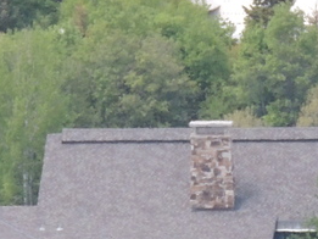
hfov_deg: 1.2
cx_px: 18
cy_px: 111
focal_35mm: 1718
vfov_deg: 0.9
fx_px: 15790
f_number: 4.8
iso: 400
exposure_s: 1/500
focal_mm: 62.4
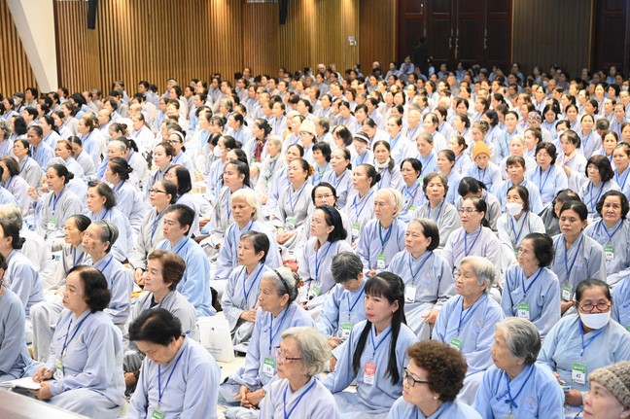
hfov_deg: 38.2
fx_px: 909
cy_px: 210
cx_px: 315
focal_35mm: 52
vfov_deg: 26.0
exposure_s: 1/160
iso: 10000
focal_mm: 52
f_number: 4
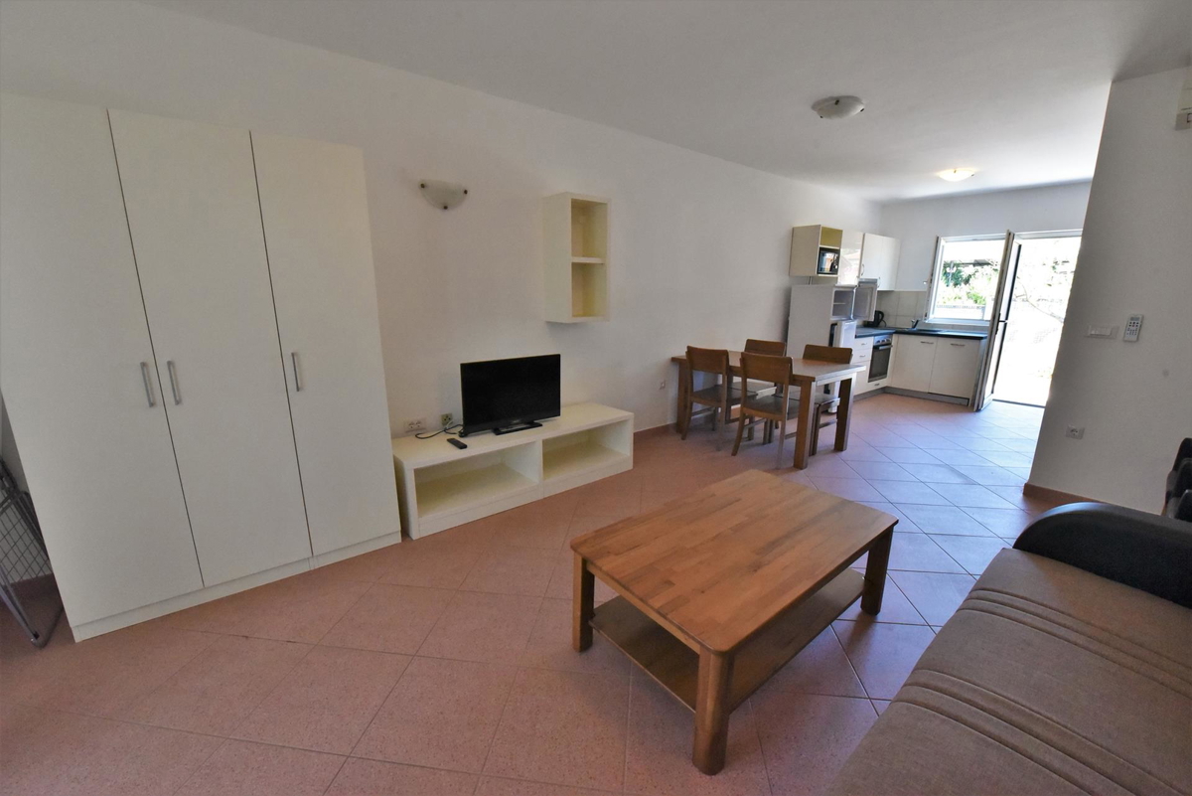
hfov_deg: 104.2
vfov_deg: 81.3
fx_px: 464
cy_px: 398
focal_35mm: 14
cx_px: 596
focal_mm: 14
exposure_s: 1/250
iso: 6400
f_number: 11
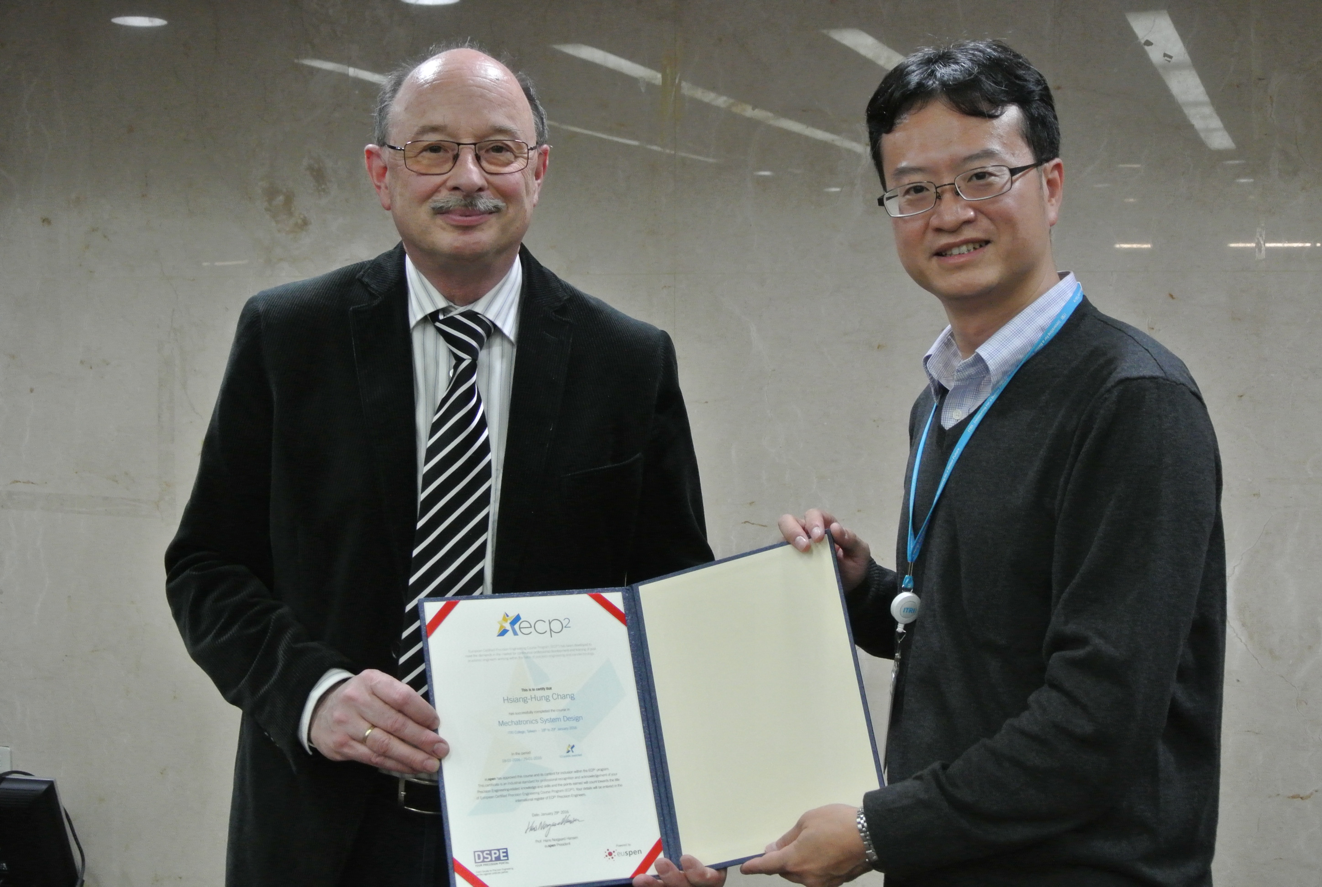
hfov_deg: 41.8
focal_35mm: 47
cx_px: 661
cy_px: 444
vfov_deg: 28.8
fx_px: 1729
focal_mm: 17.5
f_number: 4.5
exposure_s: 1/60
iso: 900
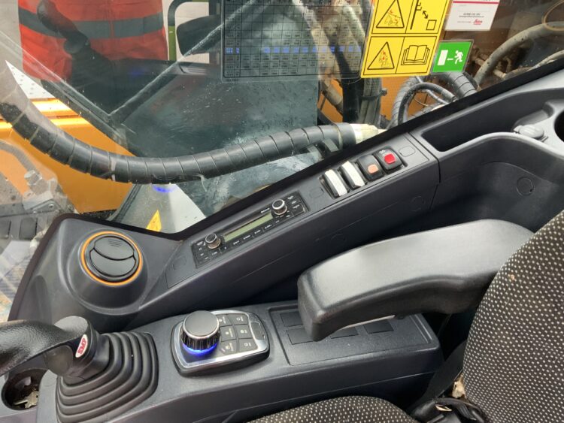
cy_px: 212
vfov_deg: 48.3
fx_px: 473
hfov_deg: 61.6
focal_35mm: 29
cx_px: 282
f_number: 1.8
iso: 100
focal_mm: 3
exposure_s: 1/60
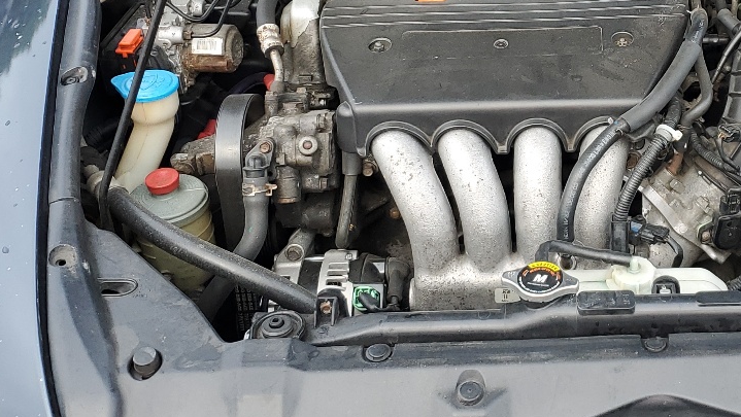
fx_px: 1238
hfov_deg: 32.3
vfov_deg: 19.0
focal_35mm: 63
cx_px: 608
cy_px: 84
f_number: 1.5
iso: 50
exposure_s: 1/182
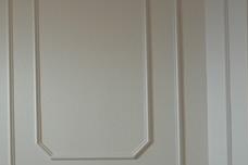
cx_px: -61
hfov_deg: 17.9
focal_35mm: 108
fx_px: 744
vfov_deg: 12.6
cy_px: 143
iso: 2500
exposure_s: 1/30
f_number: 8
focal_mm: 24
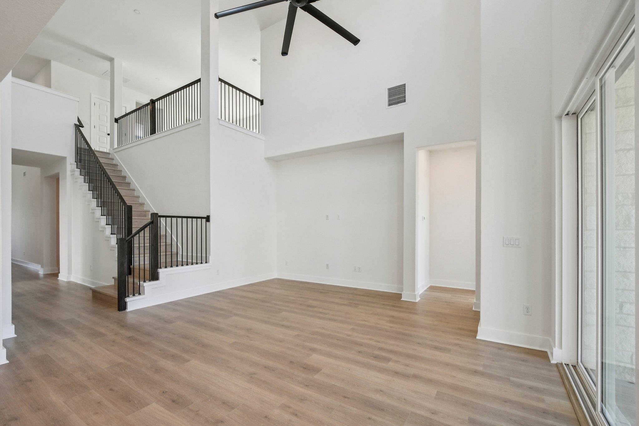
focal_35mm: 15
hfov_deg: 100.4
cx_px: 320
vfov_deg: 77.3
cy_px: 213
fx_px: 266
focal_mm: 10
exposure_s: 1/50
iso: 400
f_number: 8
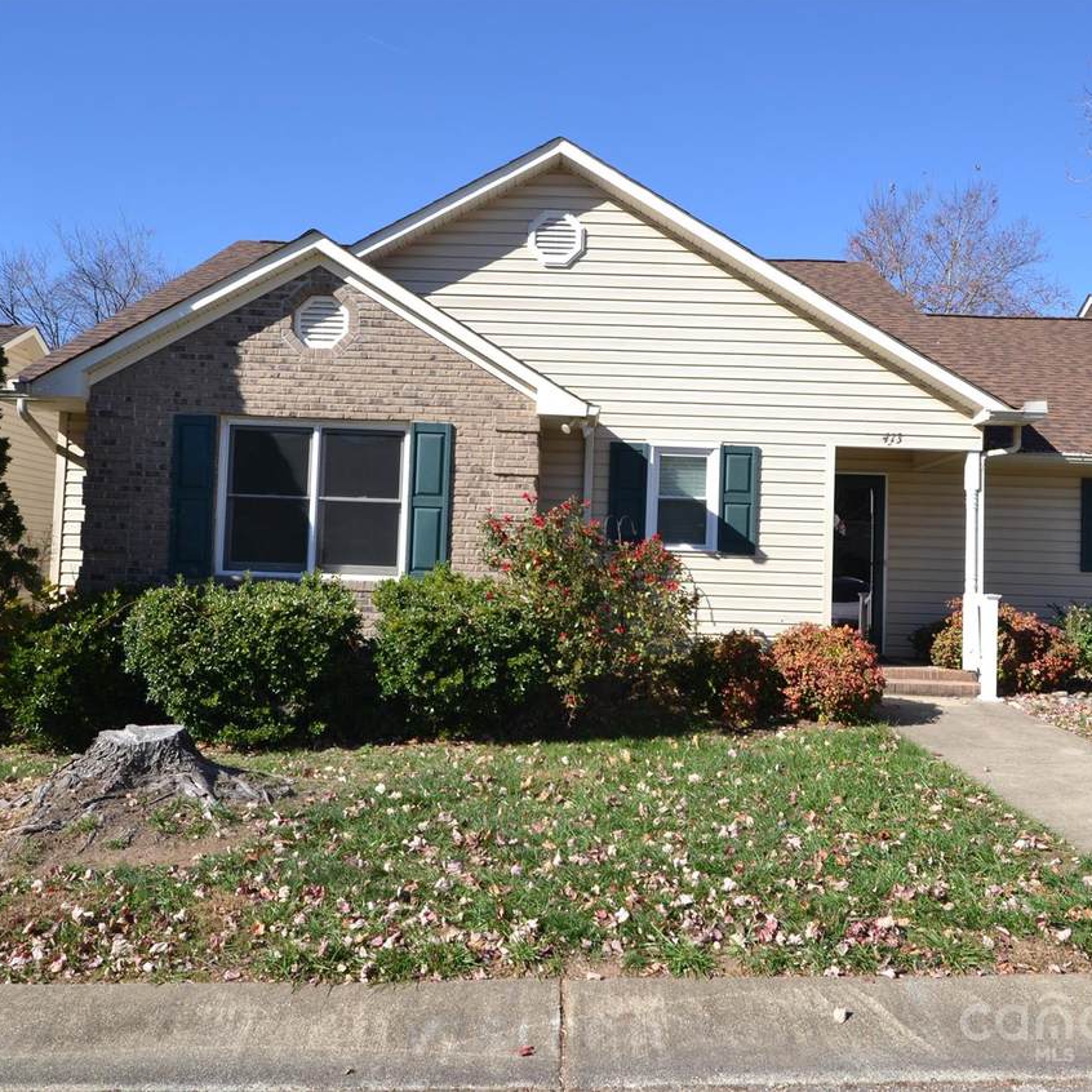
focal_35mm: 27
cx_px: 590
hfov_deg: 59.0
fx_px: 964
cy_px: 543
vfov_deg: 59.1
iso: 100
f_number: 7.1
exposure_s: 1/200
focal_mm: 14
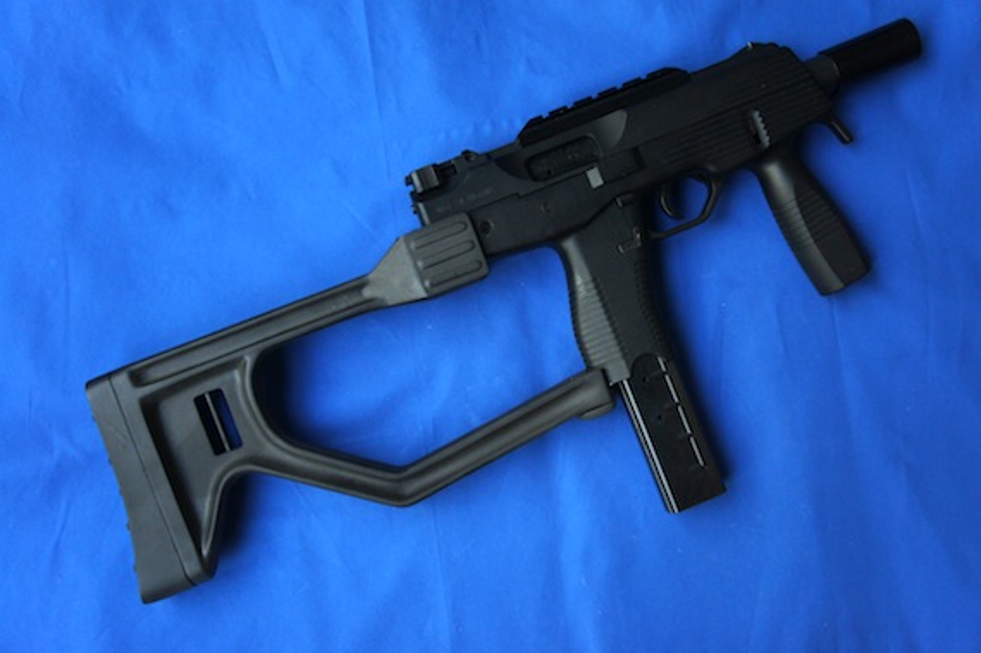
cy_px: 326
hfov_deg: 49.6
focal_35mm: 39
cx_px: 490
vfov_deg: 34.1
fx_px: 1062
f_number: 4
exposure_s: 1/40
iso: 800
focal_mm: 26
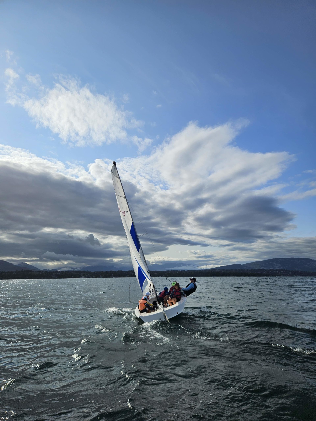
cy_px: 210
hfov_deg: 58.9
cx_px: 158
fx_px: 280
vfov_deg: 73.9
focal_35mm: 23
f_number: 1.8
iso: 25
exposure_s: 1/4913
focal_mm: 5.4
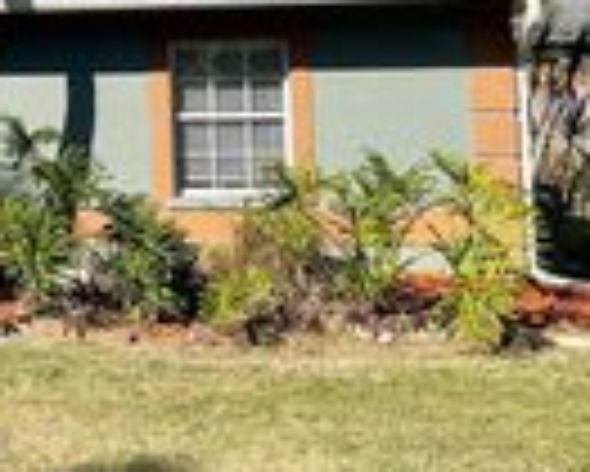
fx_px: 1625
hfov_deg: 18.0
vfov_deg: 16.3
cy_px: 34
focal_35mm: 93
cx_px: -333
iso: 32
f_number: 1.6
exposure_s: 1/3086
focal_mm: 5.1
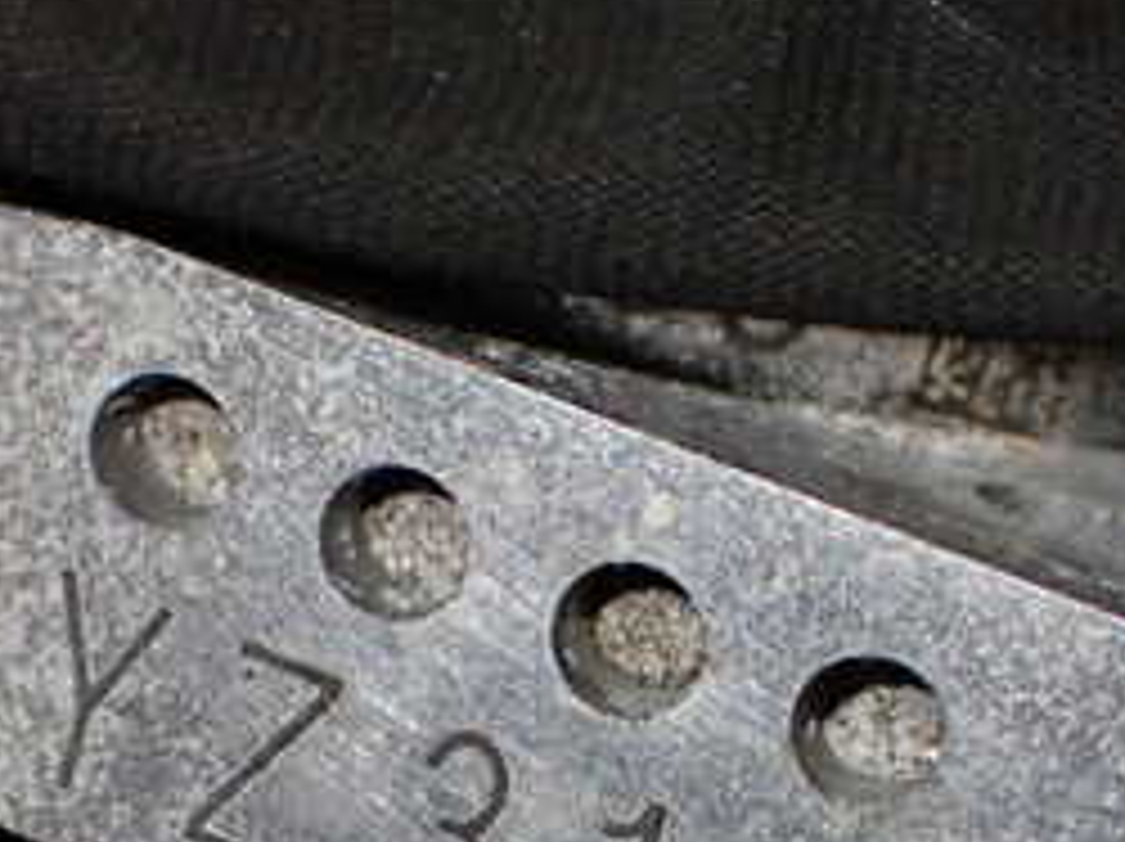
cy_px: 869
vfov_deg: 12.9
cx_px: 590
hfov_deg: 17.4
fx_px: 3669
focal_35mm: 113
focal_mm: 8.4
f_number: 3.1
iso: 800
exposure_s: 1/160
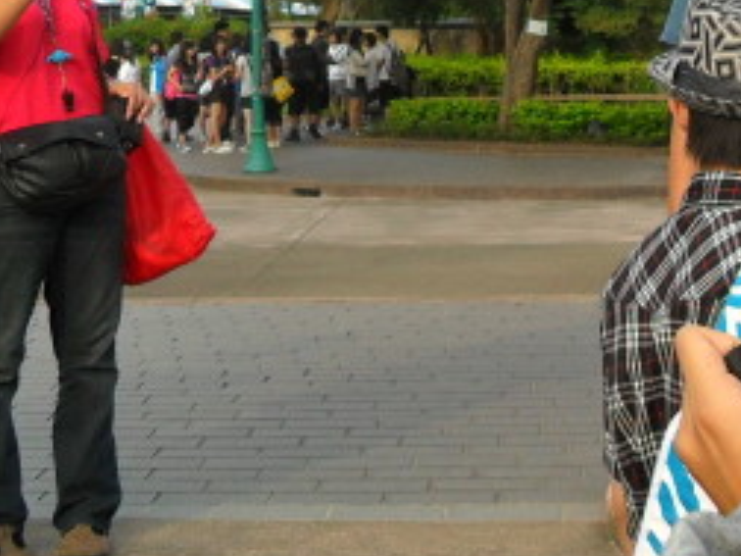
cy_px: -88
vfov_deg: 16.0
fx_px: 1905
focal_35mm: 89
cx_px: 750
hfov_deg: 21.2
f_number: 2.8
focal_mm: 6.2
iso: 100
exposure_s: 1/500
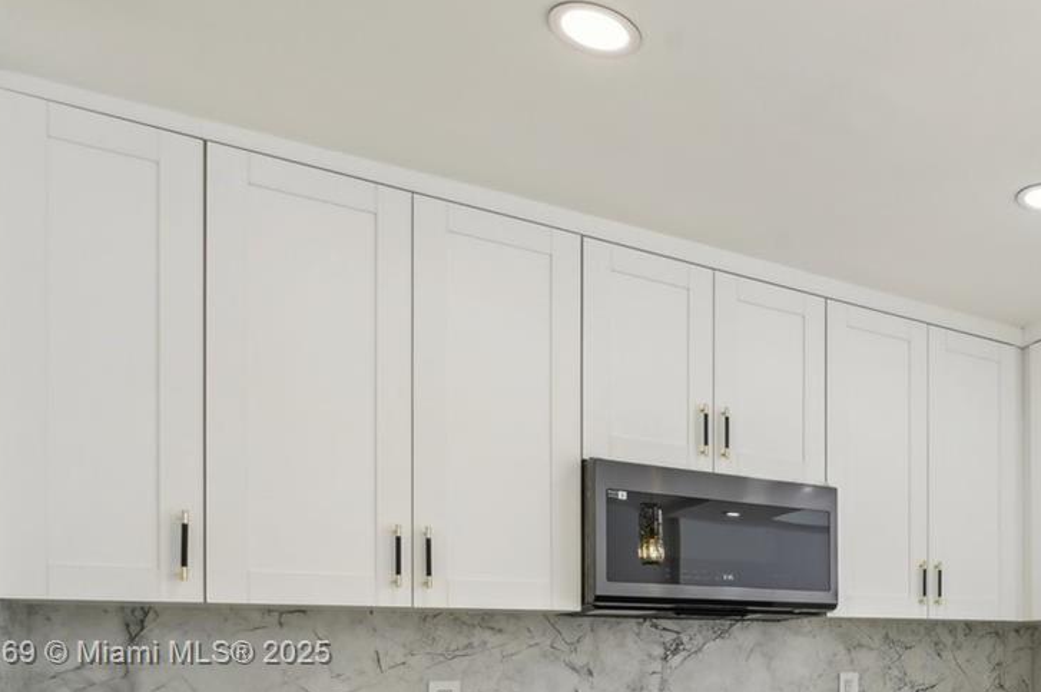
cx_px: 1018
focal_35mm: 33
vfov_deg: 36.7
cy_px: 655
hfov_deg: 48.3
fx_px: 953
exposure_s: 1/50
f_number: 8
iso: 100
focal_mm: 15
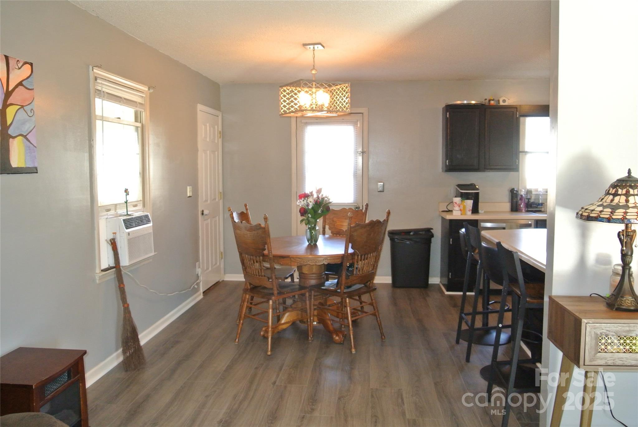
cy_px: 214
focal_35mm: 29
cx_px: 319
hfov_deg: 63.6
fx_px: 514
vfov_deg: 45.1
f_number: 3.5
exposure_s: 1/60
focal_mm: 11
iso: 720
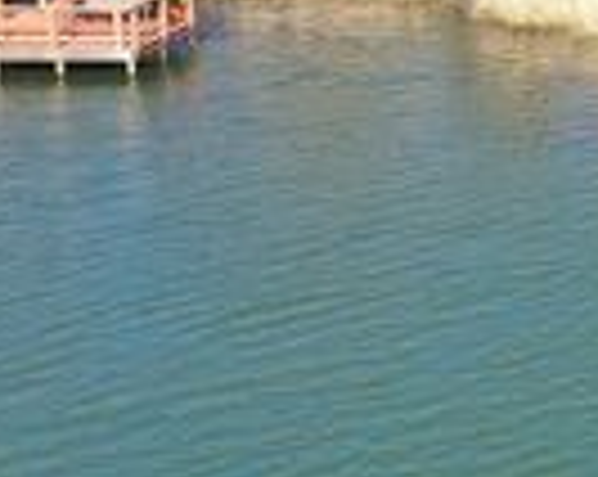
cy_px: -29
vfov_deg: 15.2
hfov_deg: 16.6
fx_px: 1750
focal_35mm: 99
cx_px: 1025
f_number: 5
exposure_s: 1/240
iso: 100
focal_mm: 10.26
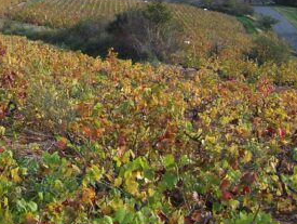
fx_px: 911
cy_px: -6
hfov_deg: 18.1
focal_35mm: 106
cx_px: 11
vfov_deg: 13.8
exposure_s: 1/250
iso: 80
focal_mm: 6.3
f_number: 2.8
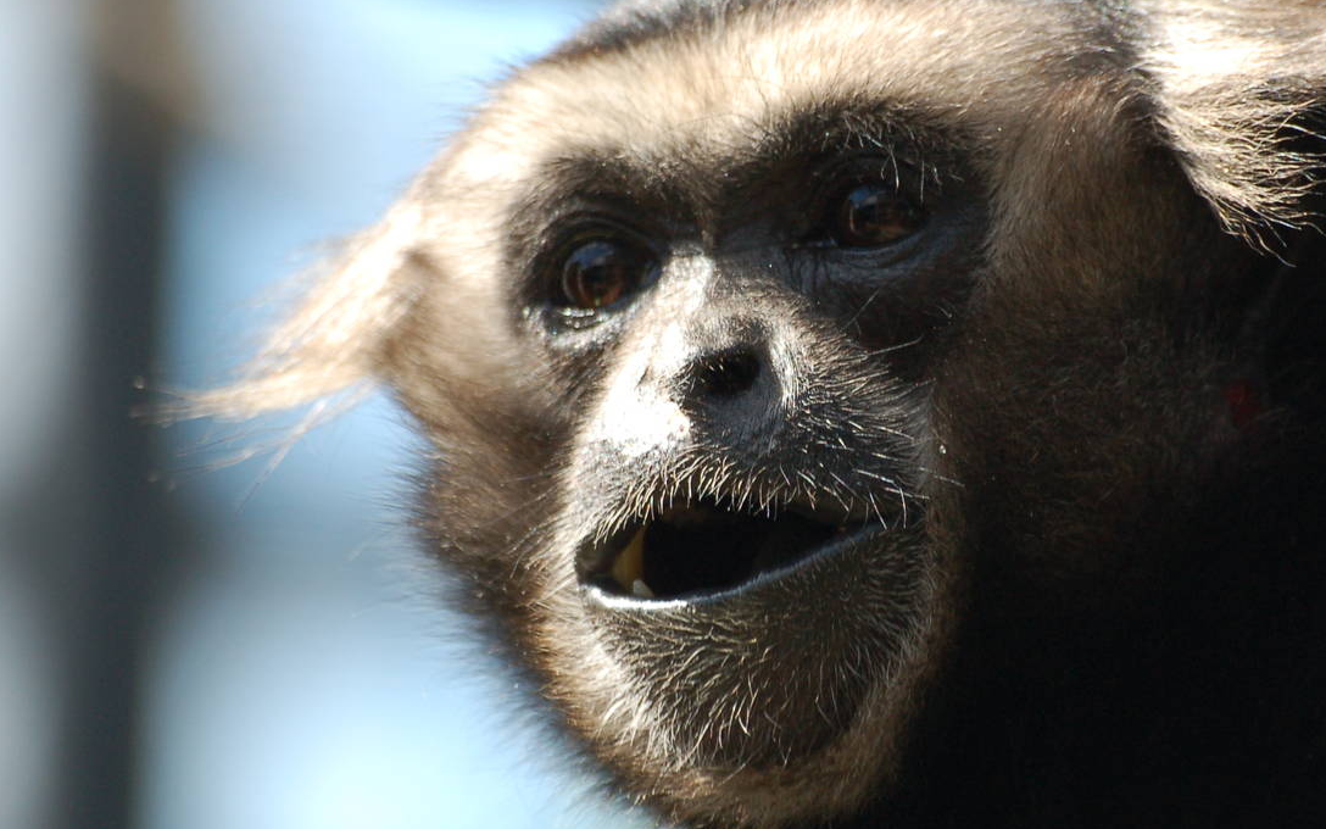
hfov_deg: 4.3
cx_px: 830
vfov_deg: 2.7
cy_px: 439
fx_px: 17852
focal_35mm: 494
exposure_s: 1/500
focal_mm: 220
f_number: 5.3
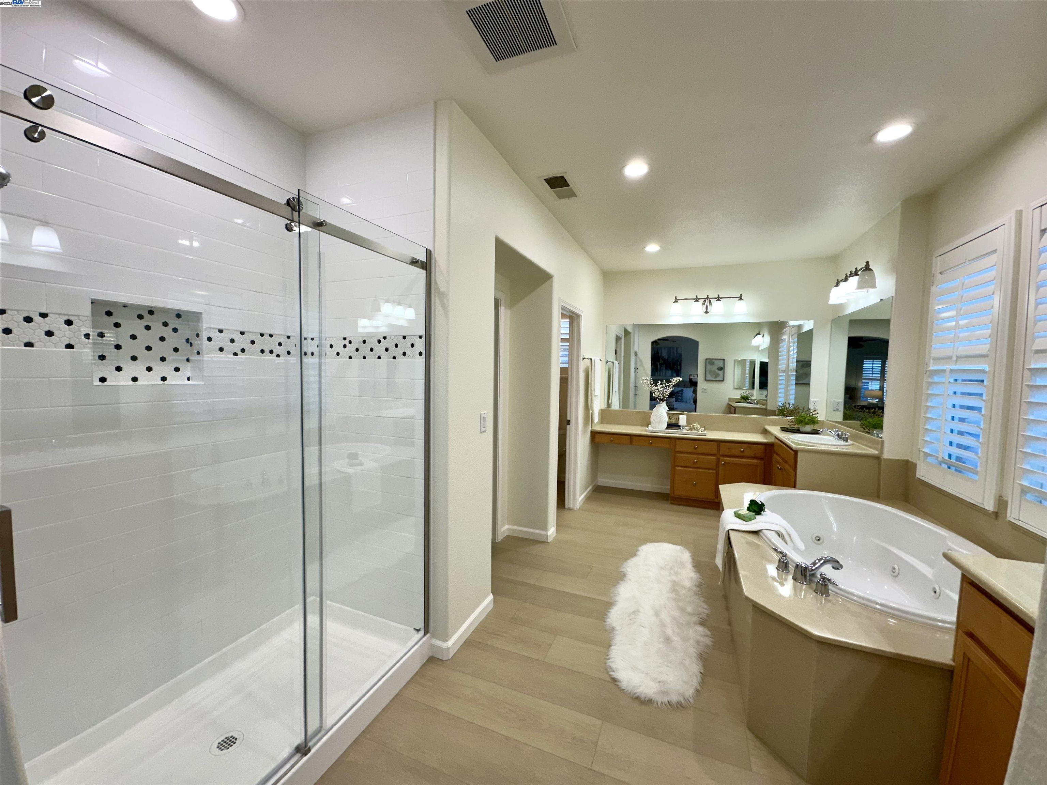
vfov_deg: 85.7
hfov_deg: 102.1
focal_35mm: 14
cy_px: 392
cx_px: 524
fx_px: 423
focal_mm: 2.22
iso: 64
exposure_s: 1/120
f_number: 2.2
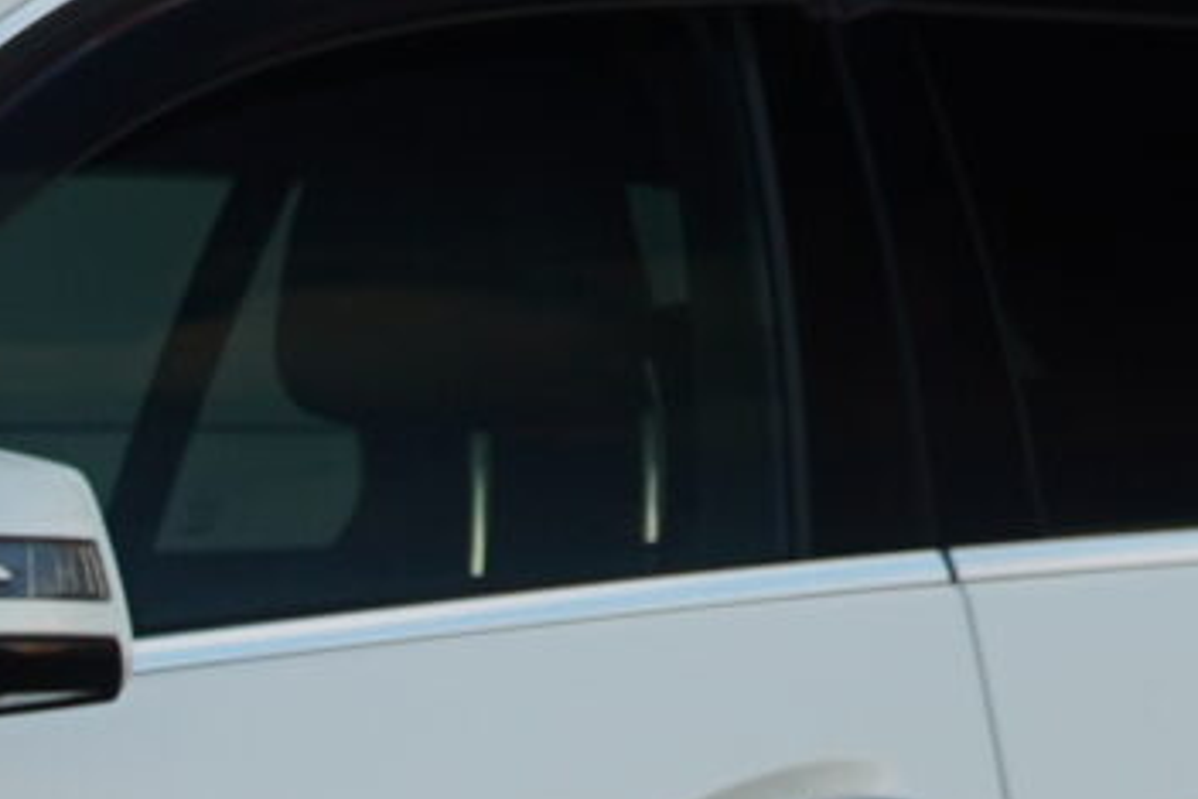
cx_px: -850
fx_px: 7287
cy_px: 1053
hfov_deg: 9.0
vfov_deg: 6.2
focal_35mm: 219
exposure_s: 1/160
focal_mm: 20
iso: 160
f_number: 4
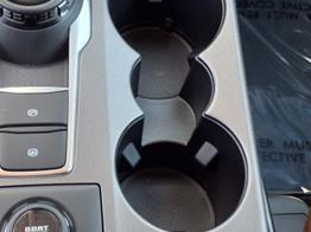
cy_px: 98
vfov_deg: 22.2
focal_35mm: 66
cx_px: 114
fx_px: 592
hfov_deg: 29.3
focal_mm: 3.58
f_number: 1.9
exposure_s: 1/120
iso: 50
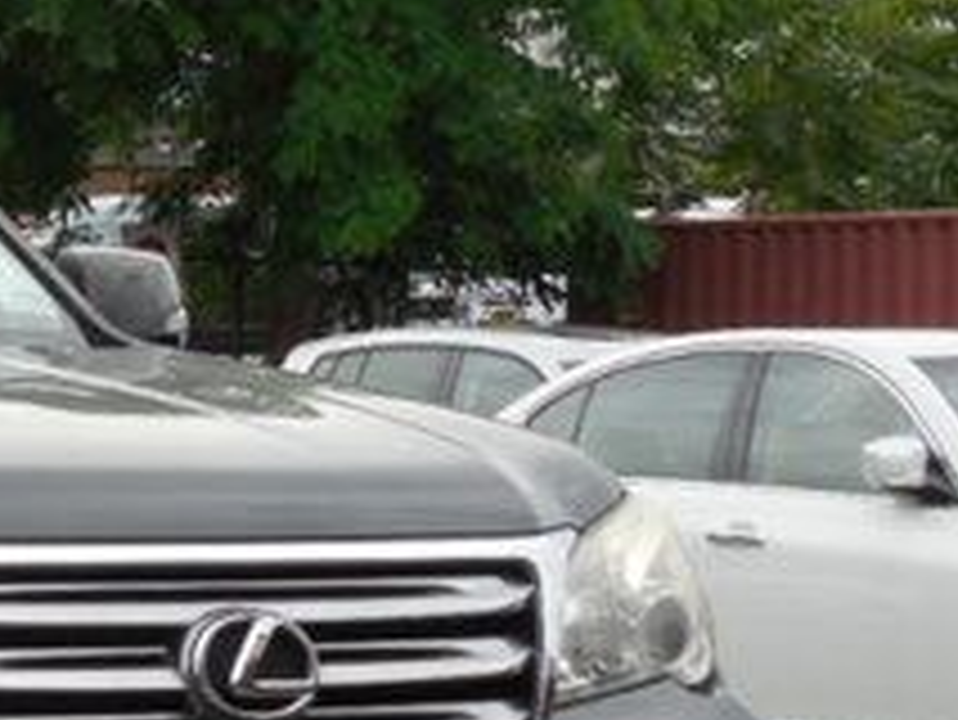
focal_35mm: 183
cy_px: 572
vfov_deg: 8.1
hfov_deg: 10.4
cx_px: -472
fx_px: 5067
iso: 125
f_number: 4.3
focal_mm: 11
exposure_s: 1/320
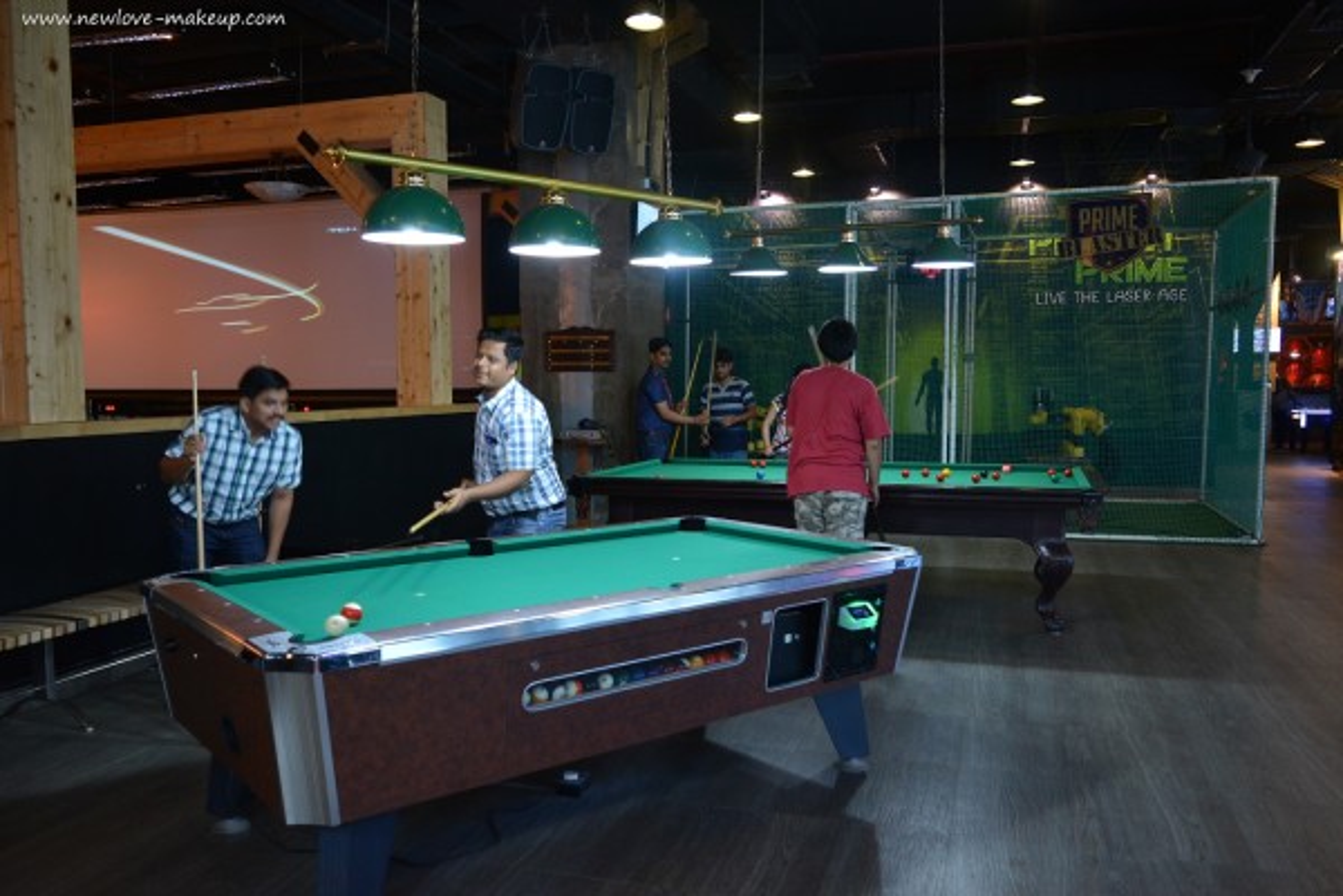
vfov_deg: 47.9
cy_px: 448
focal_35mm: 27
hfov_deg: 67.4
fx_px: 1007
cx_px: 672
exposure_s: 1/30
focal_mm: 18
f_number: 3.5
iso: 800
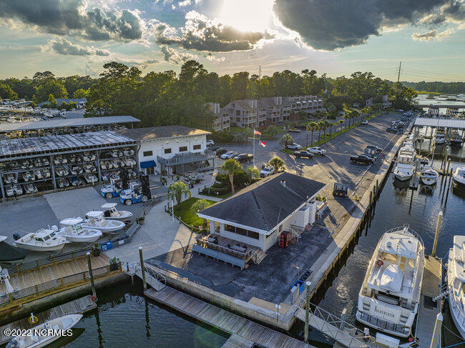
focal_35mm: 24
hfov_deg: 71.6
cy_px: 174
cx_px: 232
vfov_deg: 56.8
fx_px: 322
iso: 100
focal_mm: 12.29
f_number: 4
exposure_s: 1/1000
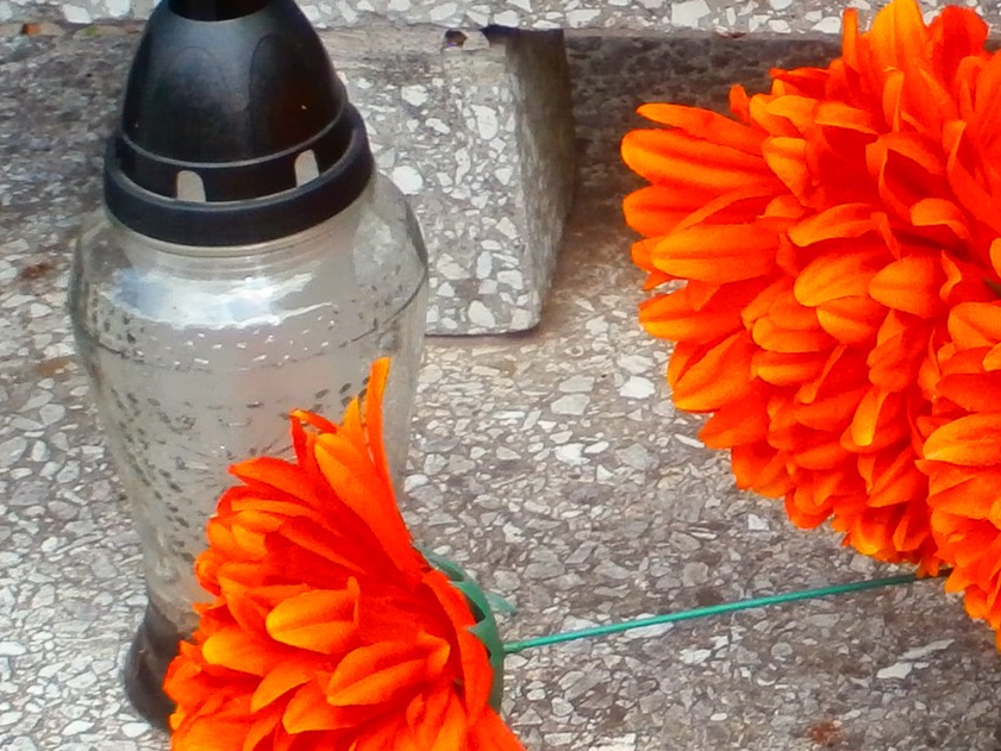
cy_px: -553
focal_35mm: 203
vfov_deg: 7.1
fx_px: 5871
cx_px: 1569
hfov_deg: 9.4
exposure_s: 1/160
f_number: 4.5
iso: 100
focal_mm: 10.11
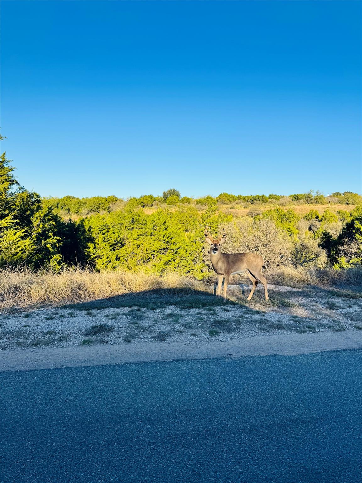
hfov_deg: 56.8
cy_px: 242
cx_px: 181
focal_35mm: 24
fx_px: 335
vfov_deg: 71.6
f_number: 1.78
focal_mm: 6.76
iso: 80
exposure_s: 1/3247
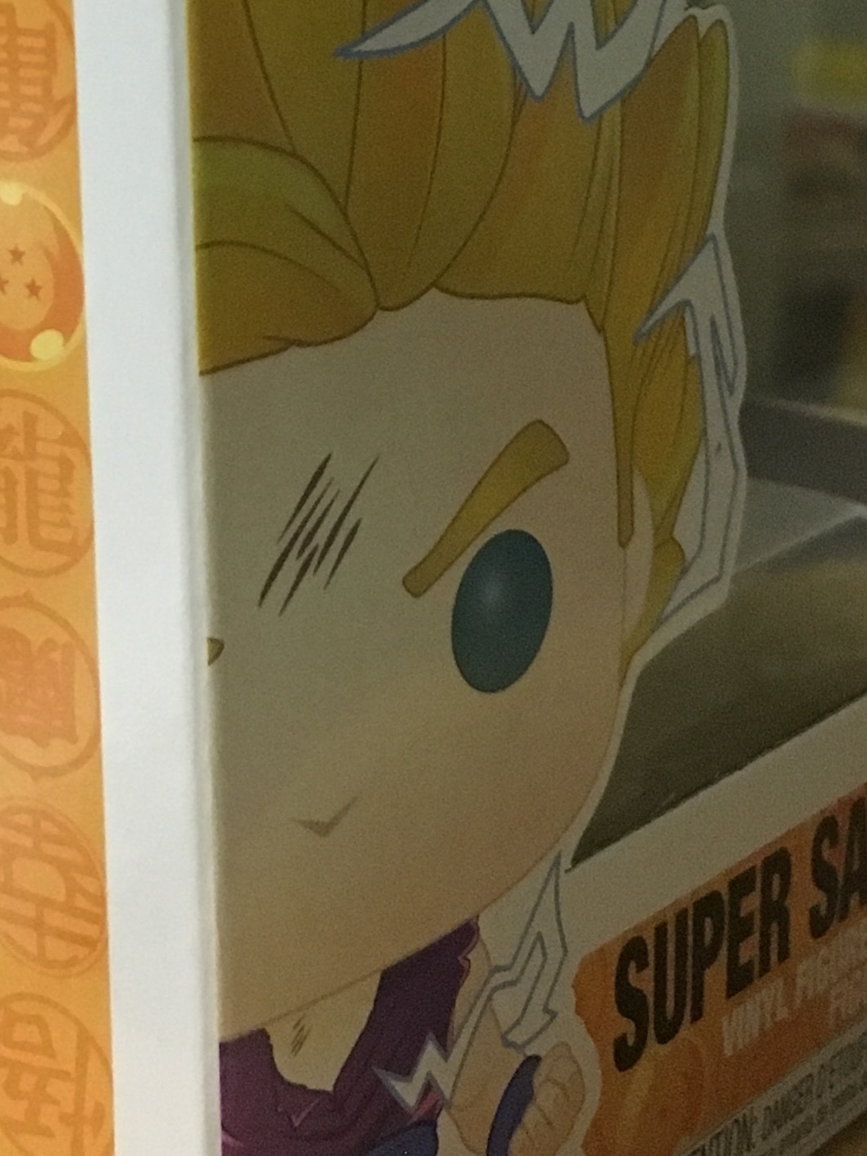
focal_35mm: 83
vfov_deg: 22.6
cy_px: -13
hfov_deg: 17.7
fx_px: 2771
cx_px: 196
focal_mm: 4.15
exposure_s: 1/15
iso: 250
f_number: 2.2
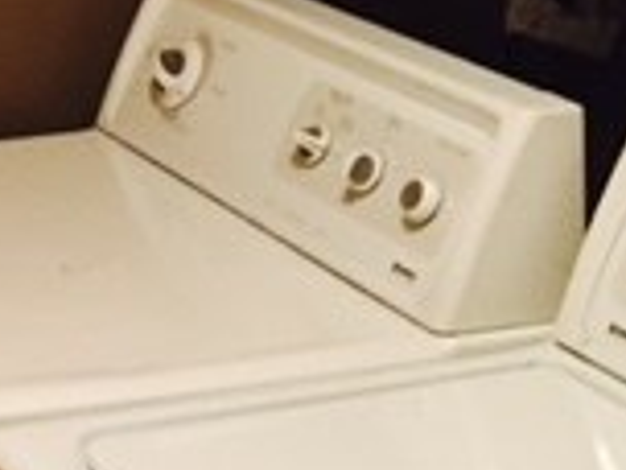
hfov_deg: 14.9
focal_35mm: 122
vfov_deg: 11.6
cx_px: -329
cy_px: -239
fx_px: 2206
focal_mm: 4.15
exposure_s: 1/15
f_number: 2.2
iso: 250
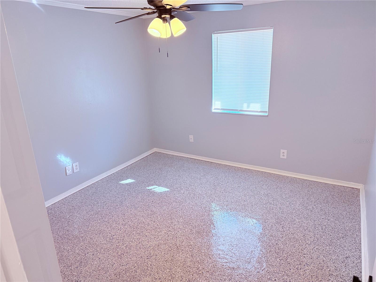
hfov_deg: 71.6
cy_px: 141
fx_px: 261
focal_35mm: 24
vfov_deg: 56.8
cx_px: 188
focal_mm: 6.76
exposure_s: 1/225
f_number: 1.78
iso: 200
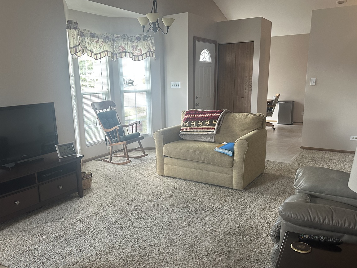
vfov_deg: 46.7
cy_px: 150
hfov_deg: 59.8
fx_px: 309
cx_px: 159
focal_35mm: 30
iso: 250
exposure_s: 1/85
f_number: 1.78
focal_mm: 6.86
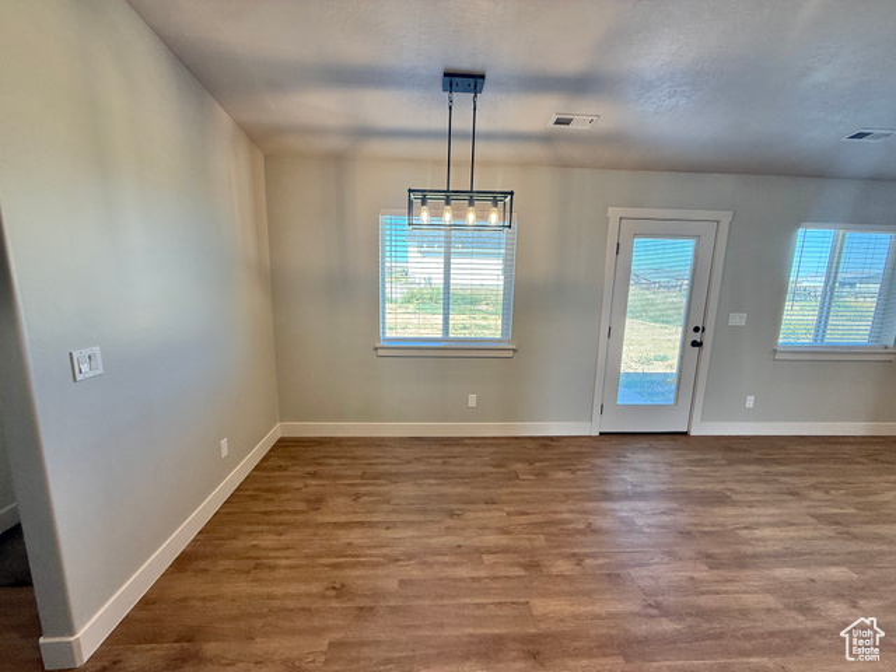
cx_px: 448
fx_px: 362
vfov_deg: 85.7
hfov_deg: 102.1
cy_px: 336
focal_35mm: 14
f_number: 2.2
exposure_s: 1/120
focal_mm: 2.22
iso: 64
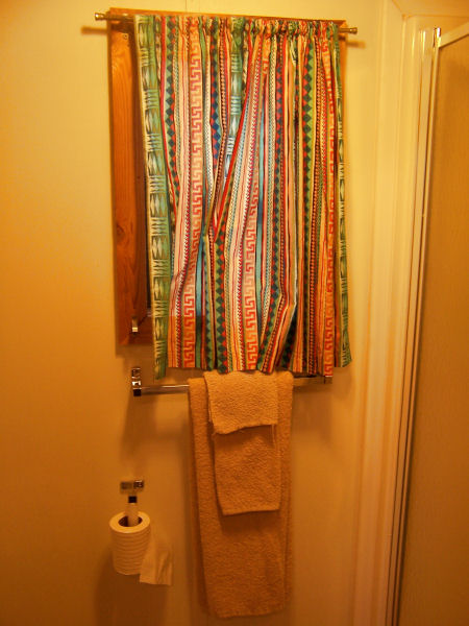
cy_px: 313
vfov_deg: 55.4
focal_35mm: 33
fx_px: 596
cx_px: 234
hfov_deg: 42.9
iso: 140
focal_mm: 5.5
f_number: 3.4
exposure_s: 1/30
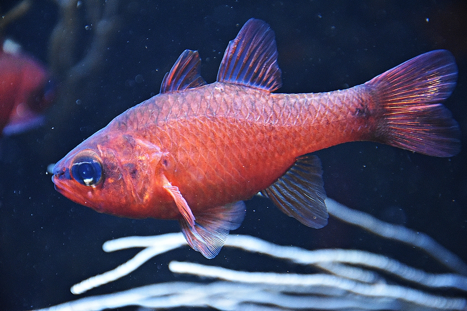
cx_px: 234
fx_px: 2257
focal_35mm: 174
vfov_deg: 7.9
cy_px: 156
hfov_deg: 11.8
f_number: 5.6
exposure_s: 1/60
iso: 4000
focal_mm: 116
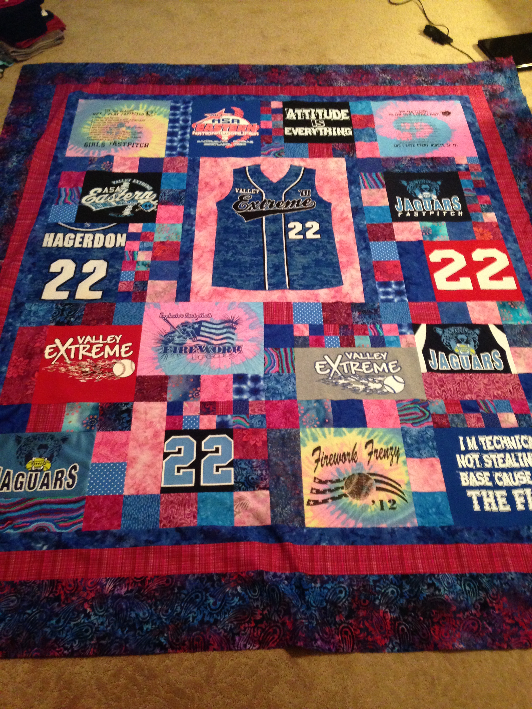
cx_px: 266
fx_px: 676
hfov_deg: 42.9
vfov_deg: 55.4
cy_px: 354
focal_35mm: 33
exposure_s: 1/15
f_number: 2.4
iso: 400
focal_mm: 4.12
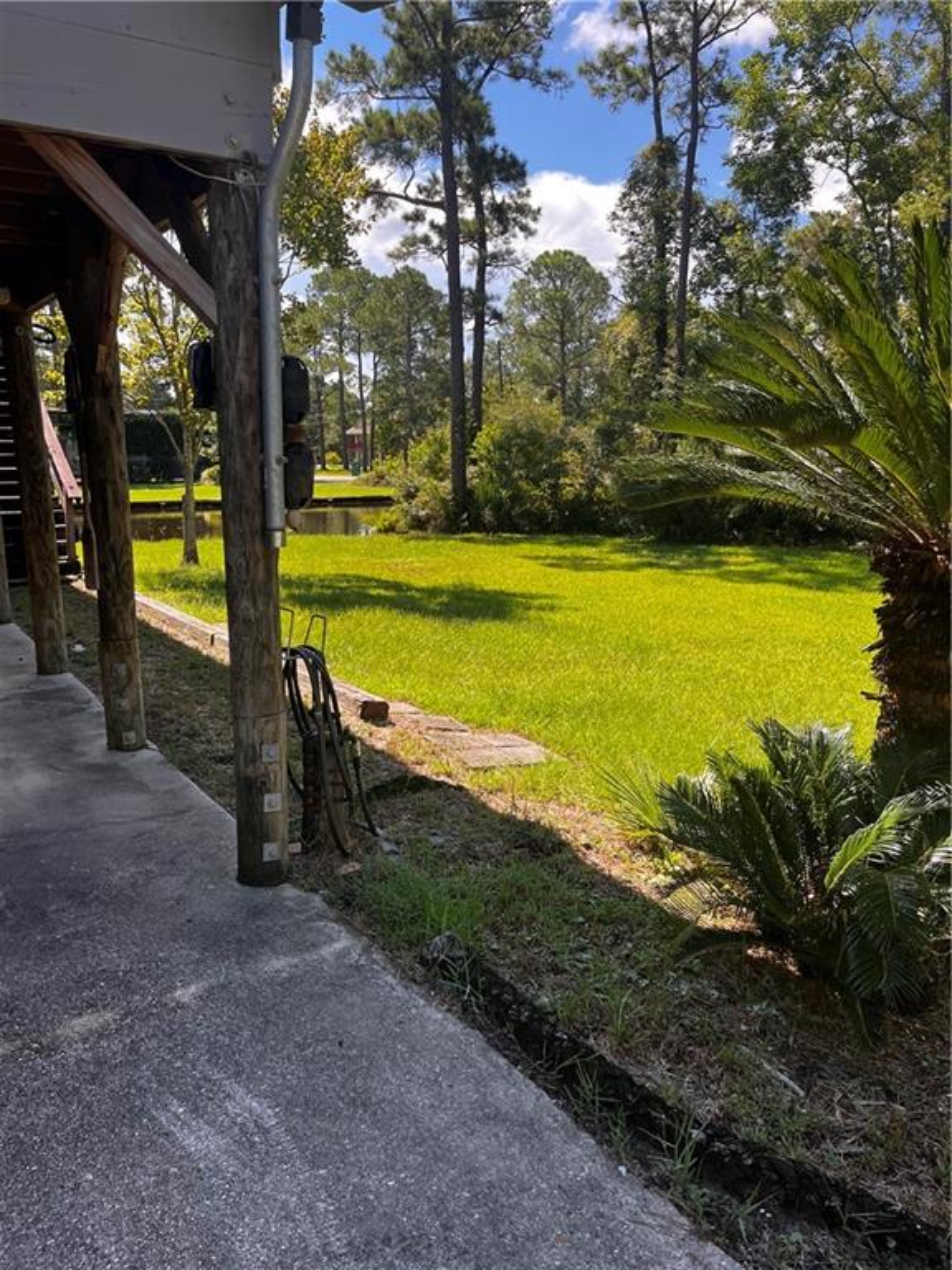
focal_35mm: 26
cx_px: 476
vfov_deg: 67.3
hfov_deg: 53.1
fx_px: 953
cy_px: 635
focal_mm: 5.1
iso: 50
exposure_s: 1/906
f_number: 1.6
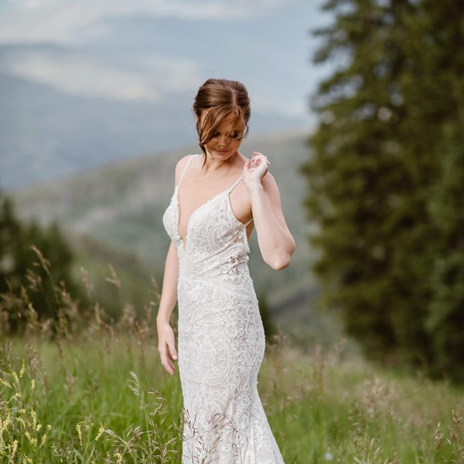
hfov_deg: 16.0
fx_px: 1653
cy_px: 270
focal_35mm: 109
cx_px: 232
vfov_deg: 16.0
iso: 200
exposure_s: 1/1000
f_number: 2
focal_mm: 85
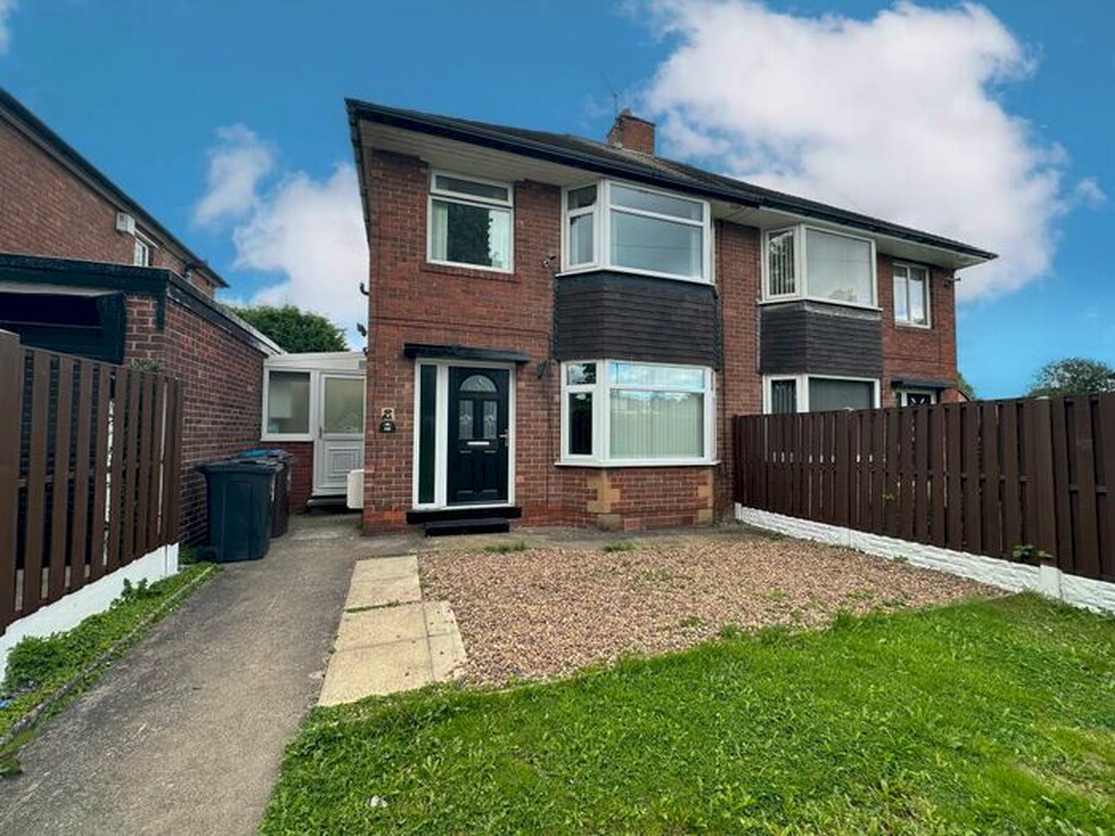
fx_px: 451
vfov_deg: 85.7
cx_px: 558
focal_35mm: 14
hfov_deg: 102.1
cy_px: 418
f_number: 2.2
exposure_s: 1/261
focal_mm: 2.22
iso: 40
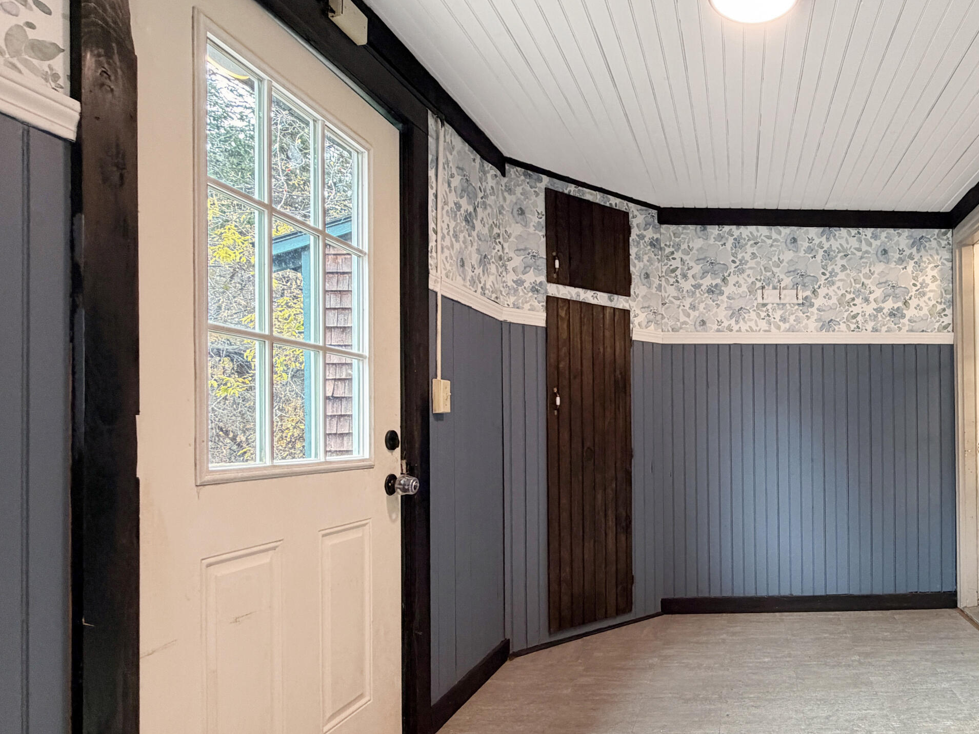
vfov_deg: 60.7
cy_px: 432
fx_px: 622
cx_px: 753
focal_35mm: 22
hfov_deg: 70.4
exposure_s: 1/60
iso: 200
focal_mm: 2.22
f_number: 2.2
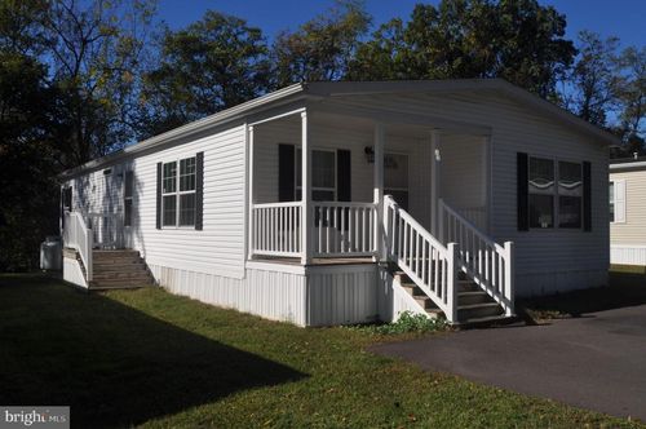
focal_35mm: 30
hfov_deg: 62.0
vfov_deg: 43.5
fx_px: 538
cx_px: 323
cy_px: 214
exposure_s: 1/200
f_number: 18
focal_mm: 20
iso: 200
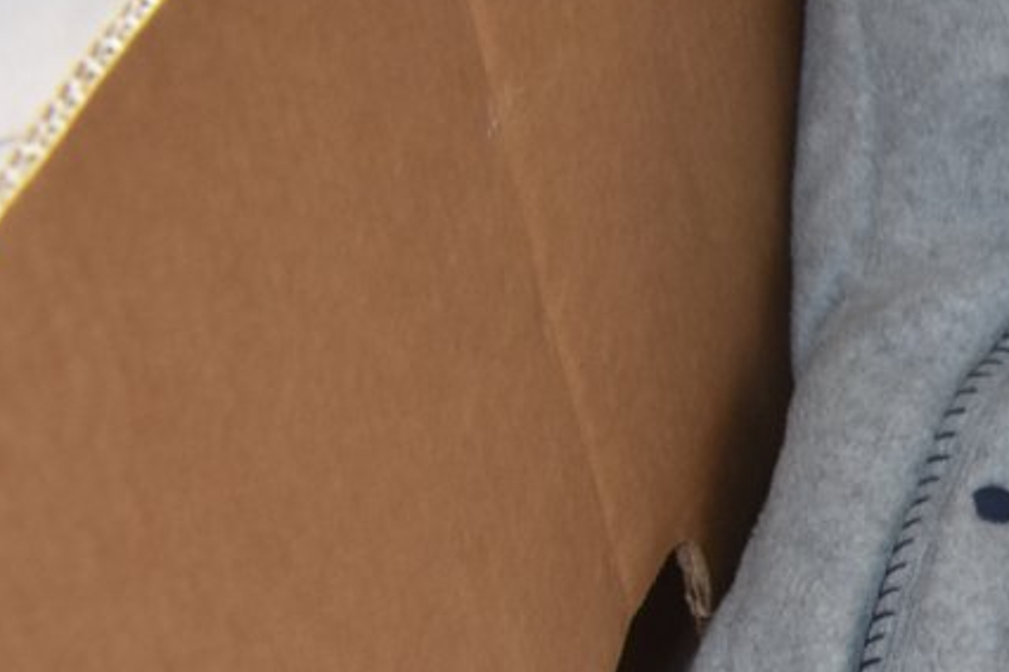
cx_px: 1991
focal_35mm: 108
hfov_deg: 15.4
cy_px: 974
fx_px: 3027
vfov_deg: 12.2
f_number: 5.6
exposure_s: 1/60
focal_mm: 18
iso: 500
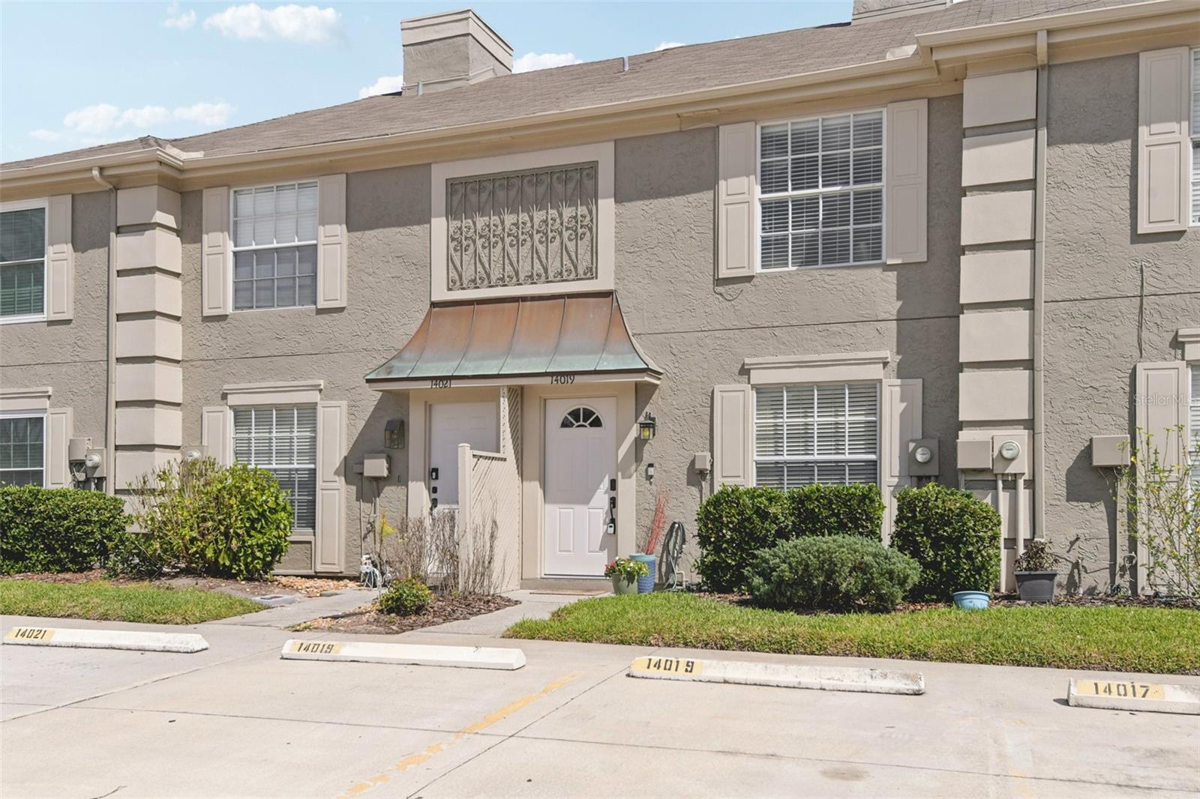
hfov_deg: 60.3
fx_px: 1033
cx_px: 600
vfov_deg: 42.3
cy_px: 400
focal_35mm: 31
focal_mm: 31
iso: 400
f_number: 8
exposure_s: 1/2000
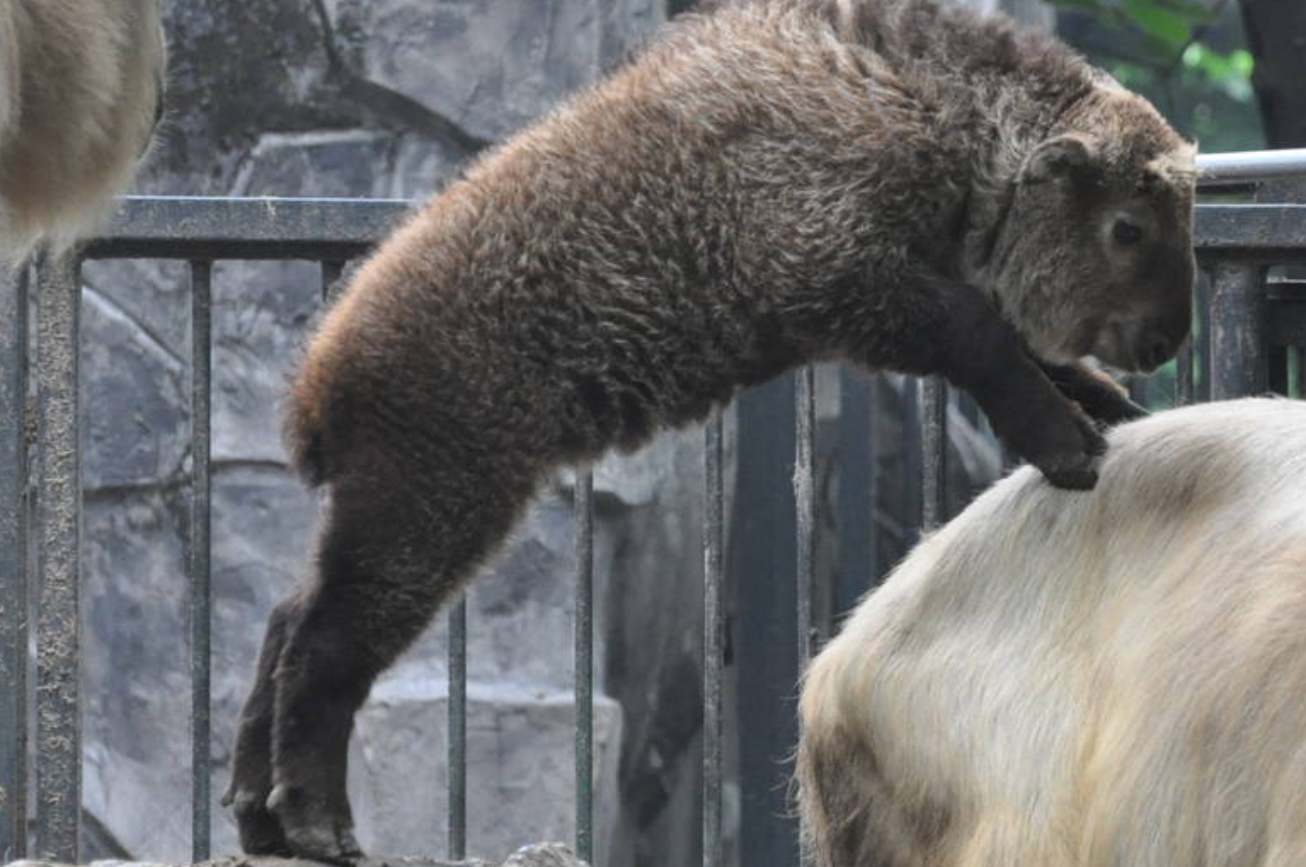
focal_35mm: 579
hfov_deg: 3.6
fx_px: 20975
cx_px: 1229
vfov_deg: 2.4
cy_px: 634
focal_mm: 185
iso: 1600
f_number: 5
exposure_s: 1/400
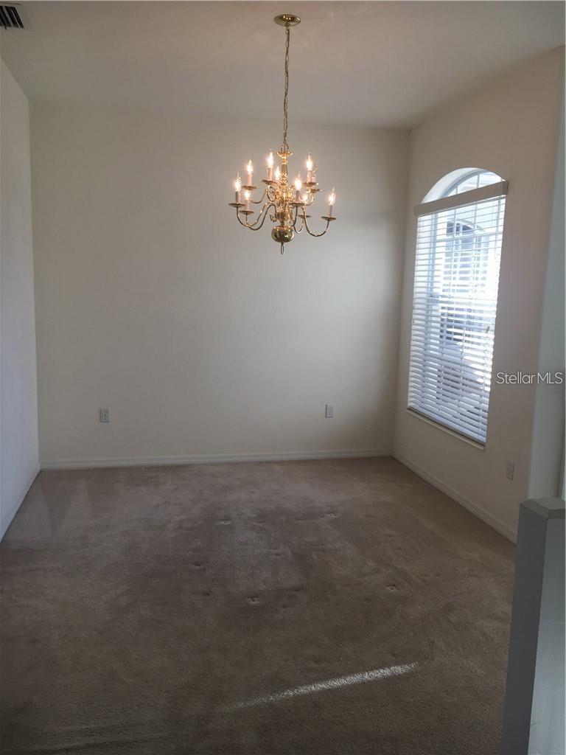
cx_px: 283
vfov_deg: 61.7
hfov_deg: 48.2
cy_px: 378
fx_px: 632
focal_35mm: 29
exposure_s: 1/120
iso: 25
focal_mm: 4.15
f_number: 2.2
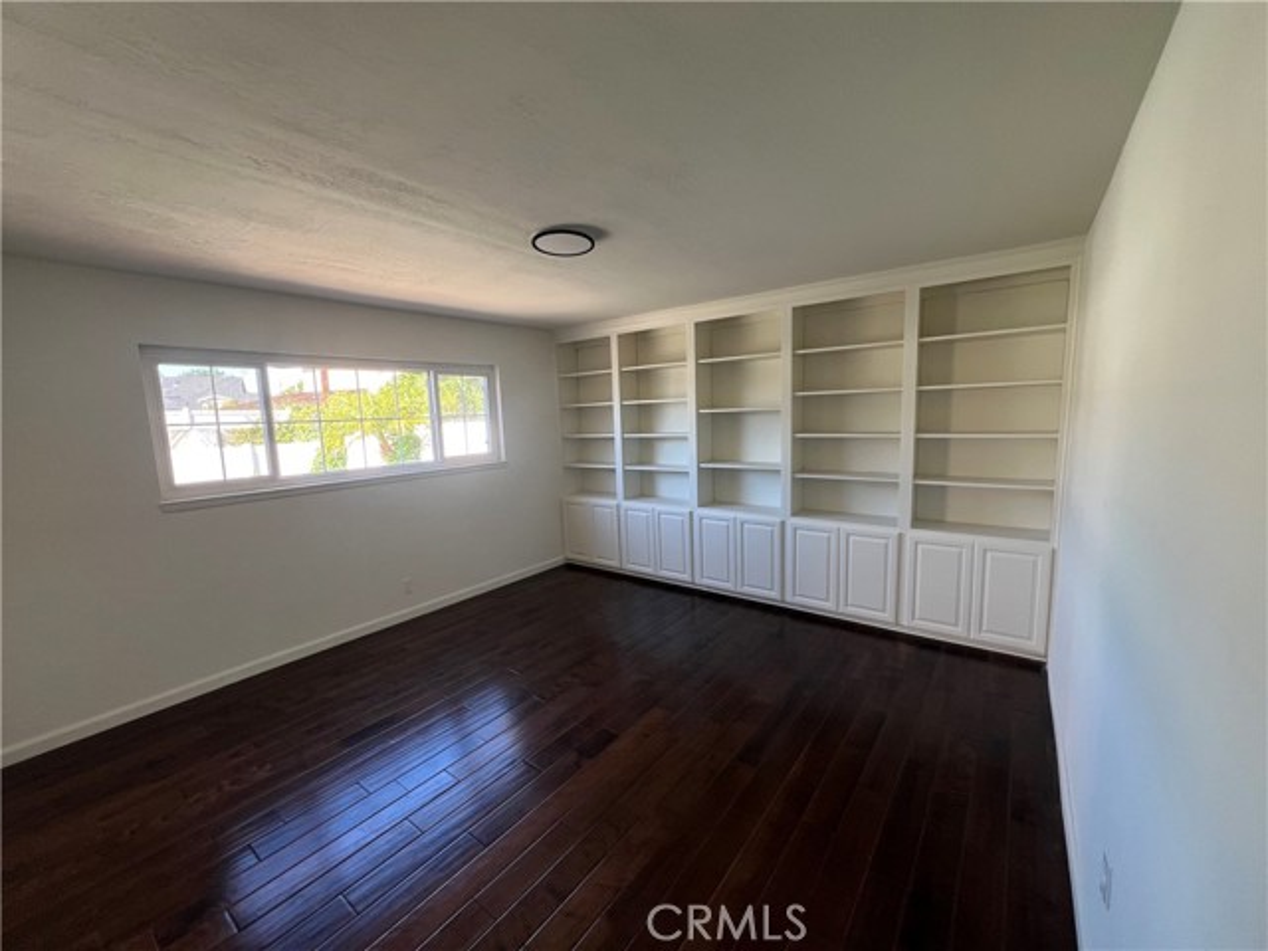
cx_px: 634
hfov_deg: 106.2
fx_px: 476
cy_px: 476
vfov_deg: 89.9
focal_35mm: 13
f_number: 1.8
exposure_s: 1/99
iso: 80
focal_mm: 1.57
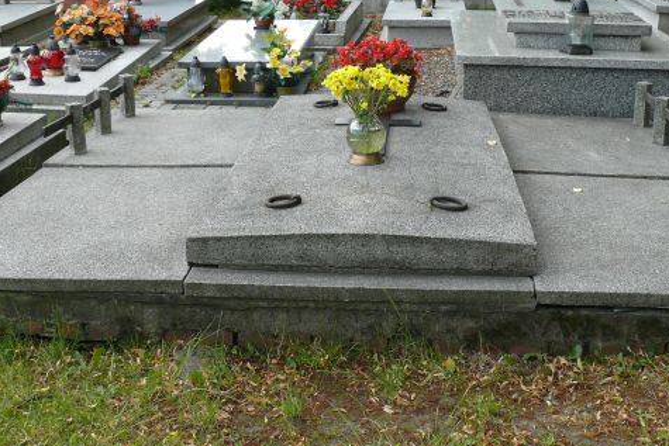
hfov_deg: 40.3
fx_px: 911
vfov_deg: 27.5
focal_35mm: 49
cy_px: 173
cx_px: 359
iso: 100
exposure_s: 1/125
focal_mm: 7.4
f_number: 4
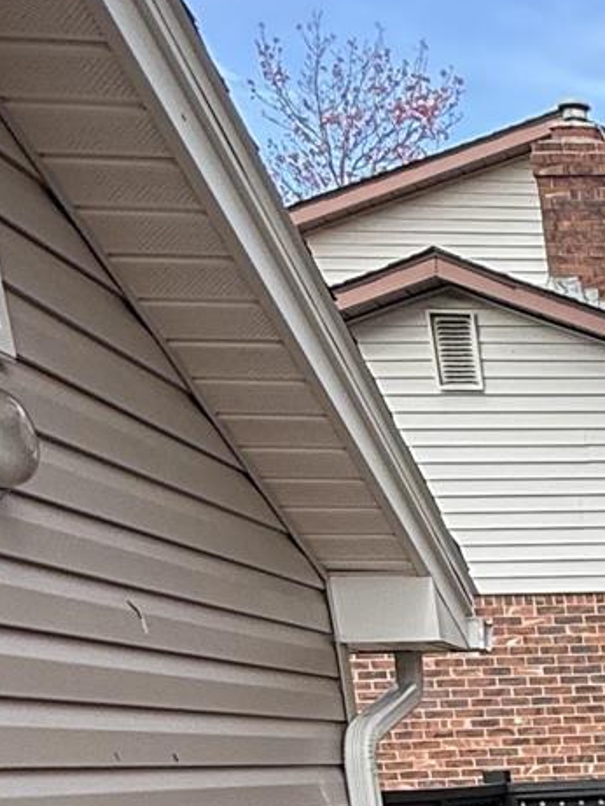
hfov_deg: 16.7
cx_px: 1158
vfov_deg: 23.3
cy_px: 1150
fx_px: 1630
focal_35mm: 70
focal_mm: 2.22
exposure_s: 1/308
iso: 64
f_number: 2.2
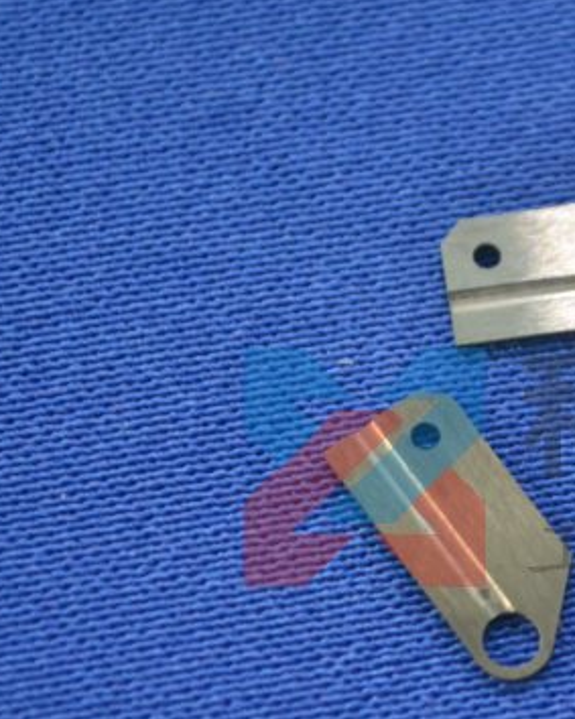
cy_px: 468
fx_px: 3384
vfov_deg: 12.1
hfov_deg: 9.6
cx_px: 652
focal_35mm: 159
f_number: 5.6
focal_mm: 50
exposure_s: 1/15
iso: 1600
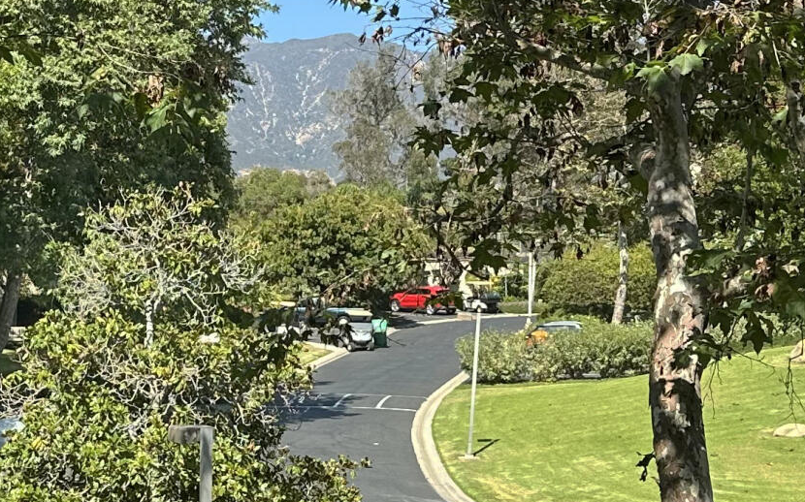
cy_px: 110
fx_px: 2018
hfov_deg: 22.4
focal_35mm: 92
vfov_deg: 14.1
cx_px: 203
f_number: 1.78
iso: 80
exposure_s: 1/1357
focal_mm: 6.86
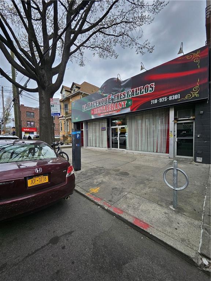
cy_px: 140
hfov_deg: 89.9
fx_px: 106
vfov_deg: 106.2
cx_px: 106
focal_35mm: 13
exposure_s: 1/880
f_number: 2.2
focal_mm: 1.74
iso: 32
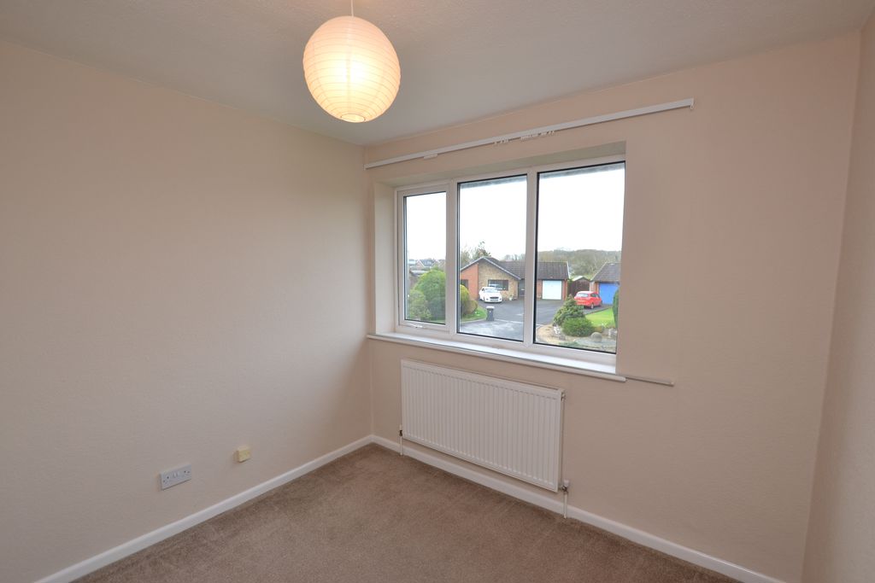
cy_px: 292
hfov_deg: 100.4
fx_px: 365
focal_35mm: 15
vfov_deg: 77.3
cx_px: 438
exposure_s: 1/125
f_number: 5.6
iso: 400
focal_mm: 10
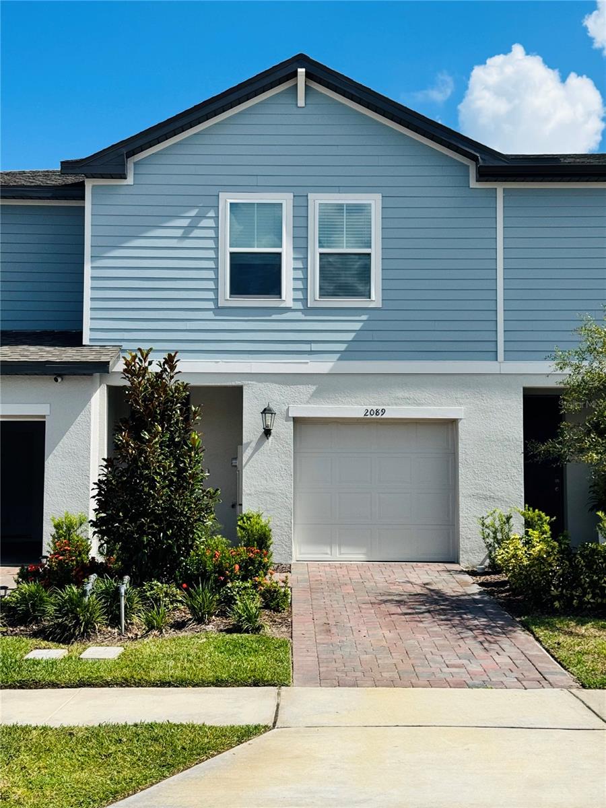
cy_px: 404
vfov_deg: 39.7
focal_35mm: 48
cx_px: 303
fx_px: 1120
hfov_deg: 30.3
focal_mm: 6.76
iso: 64
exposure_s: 1/6410
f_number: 1.78
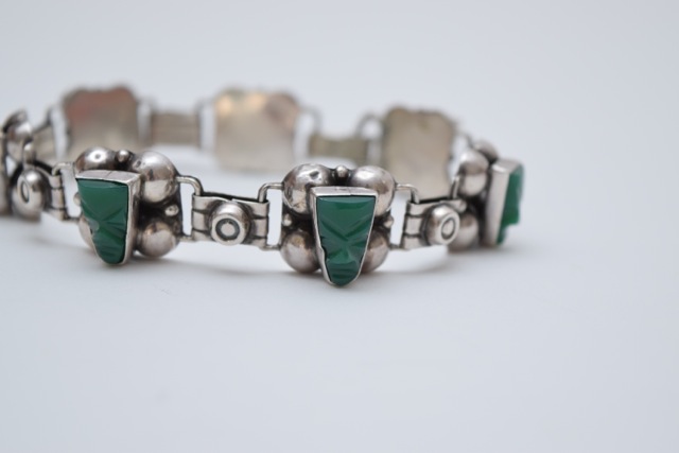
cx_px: 340
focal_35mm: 82
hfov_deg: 24.6
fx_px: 1556
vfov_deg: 16.6
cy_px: 226
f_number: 5.6
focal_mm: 55
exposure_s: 1/125
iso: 800
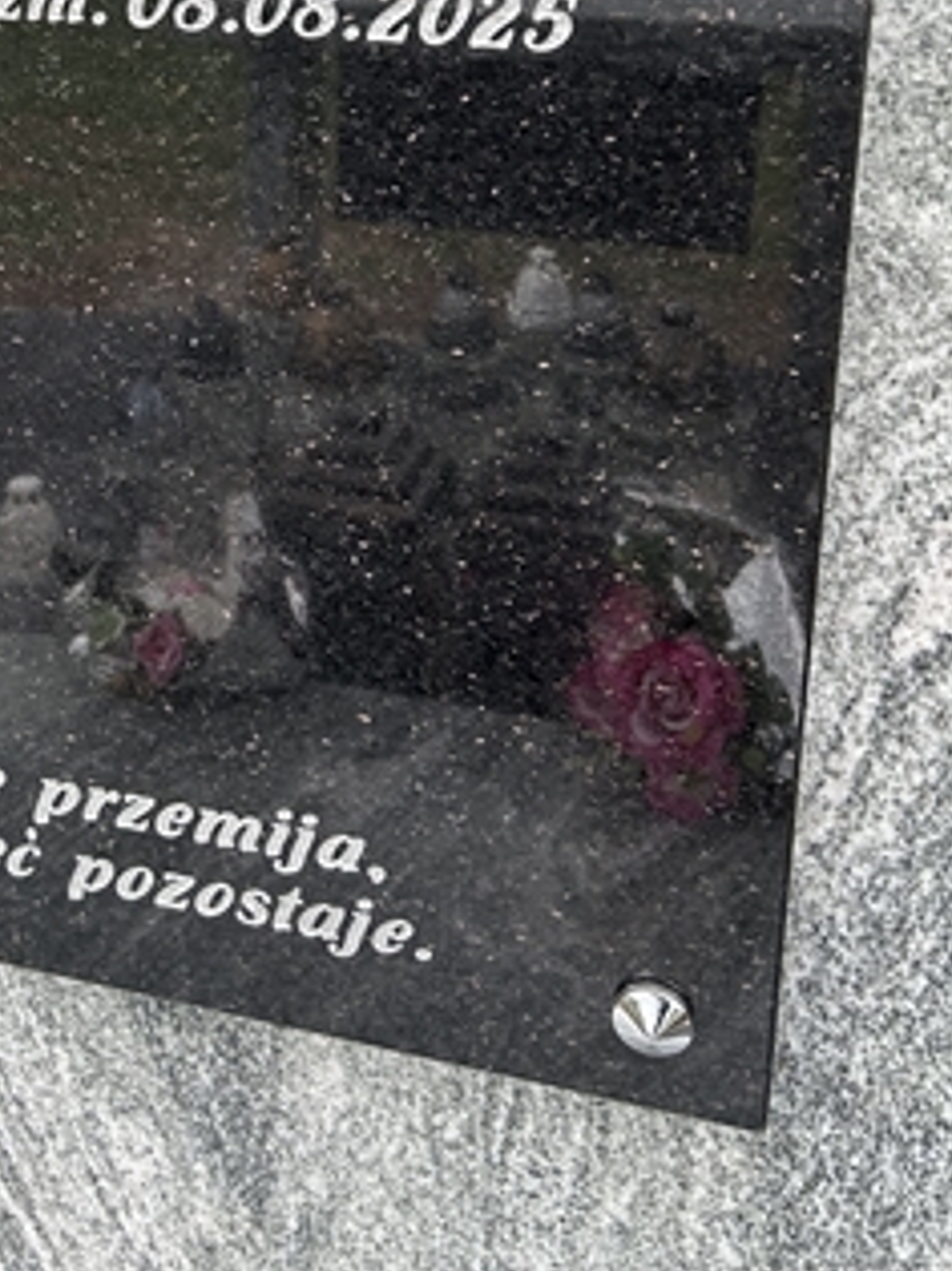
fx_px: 1835
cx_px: 153
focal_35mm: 50
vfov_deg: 35.7
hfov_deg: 28.3
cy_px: 103
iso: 50
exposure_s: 1/295
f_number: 1.5
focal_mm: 5.7
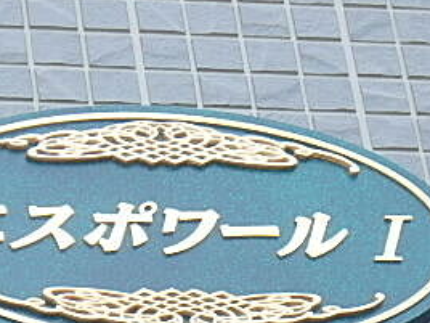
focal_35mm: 251
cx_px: 204
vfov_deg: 5.9
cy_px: 265
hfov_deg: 7.9
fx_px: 3118
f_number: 5.7
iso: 160
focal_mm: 18.7
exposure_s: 1/125
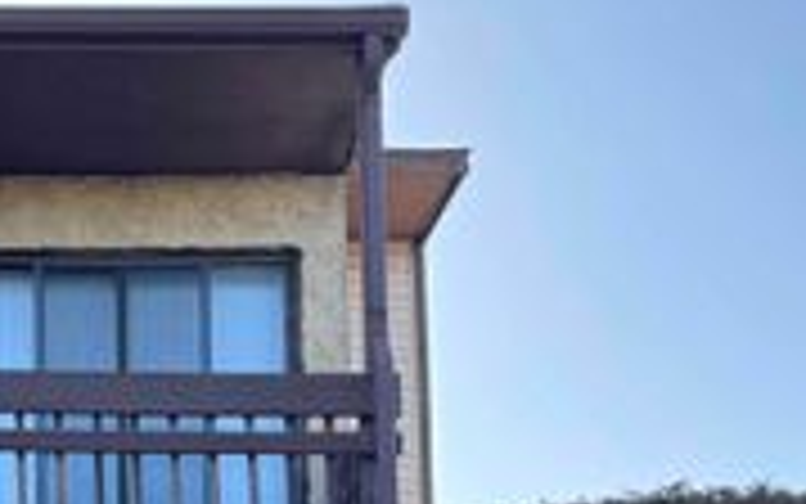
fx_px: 1560
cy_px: 650
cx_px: 95
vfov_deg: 17.3
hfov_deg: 28.0
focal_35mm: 71
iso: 80
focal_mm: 6.76
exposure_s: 1/853
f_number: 1.78
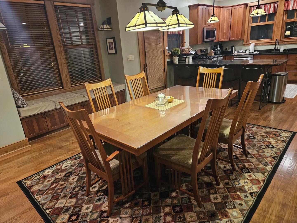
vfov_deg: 58.9
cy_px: 112
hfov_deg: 73.9
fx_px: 197
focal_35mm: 23
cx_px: 148
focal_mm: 5.4
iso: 640
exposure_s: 1/40
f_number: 1.8
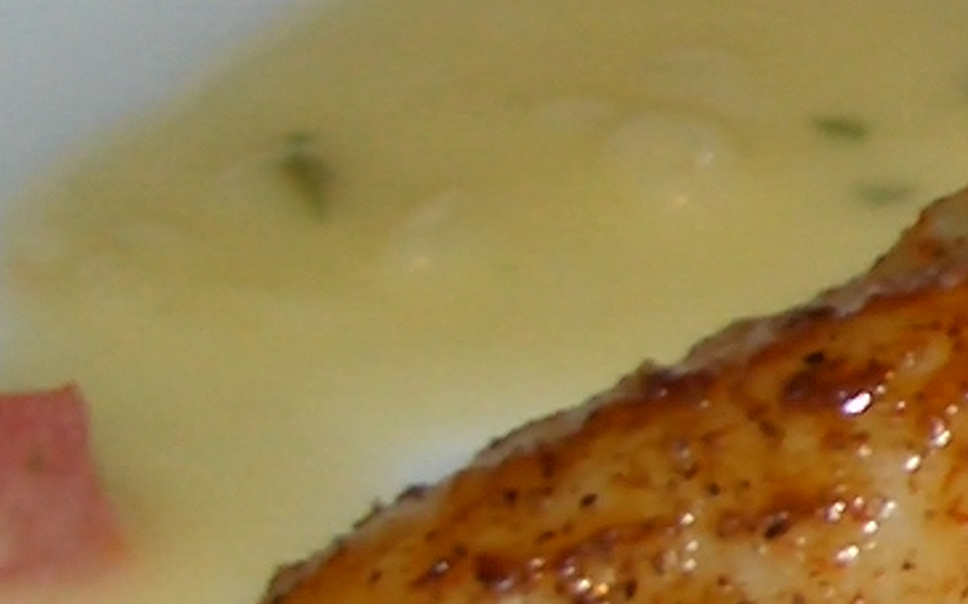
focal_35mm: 235
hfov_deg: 8.4
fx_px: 6196
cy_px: 218
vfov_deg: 5.6
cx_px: 2037
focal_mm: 5.8
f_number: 4.3
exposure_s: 1/60
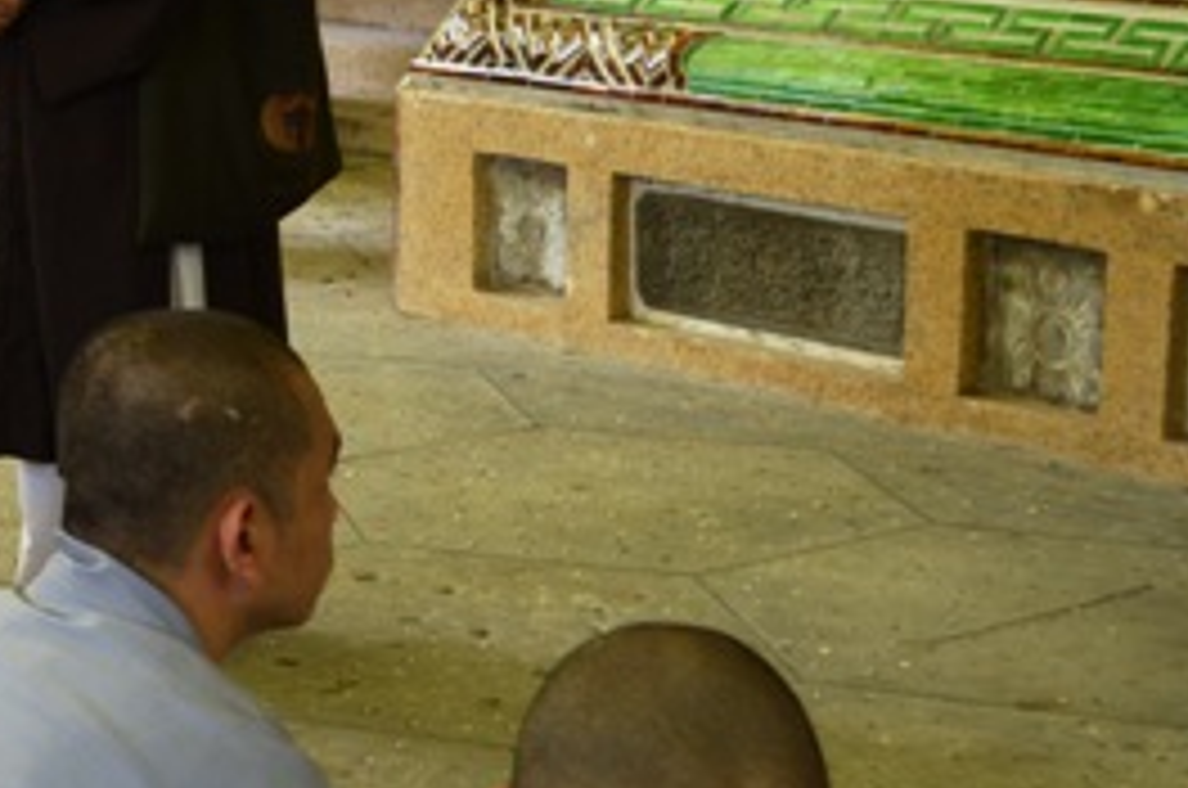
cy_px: 252
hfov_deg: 19.1
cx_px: -176
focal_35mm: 102
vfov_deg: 13.3
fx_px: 3360
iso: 400
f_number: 5
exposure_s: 1/100
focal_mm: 28
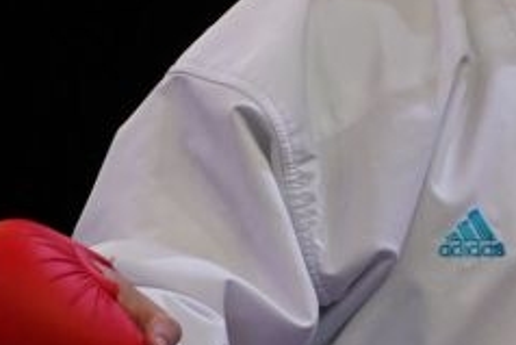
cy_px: 410
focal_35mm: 1512
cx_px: 93
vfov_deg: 0.9
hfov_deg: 1.4
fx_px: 21684
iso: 400
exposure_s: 1/1000
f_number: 2.8
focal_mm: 200
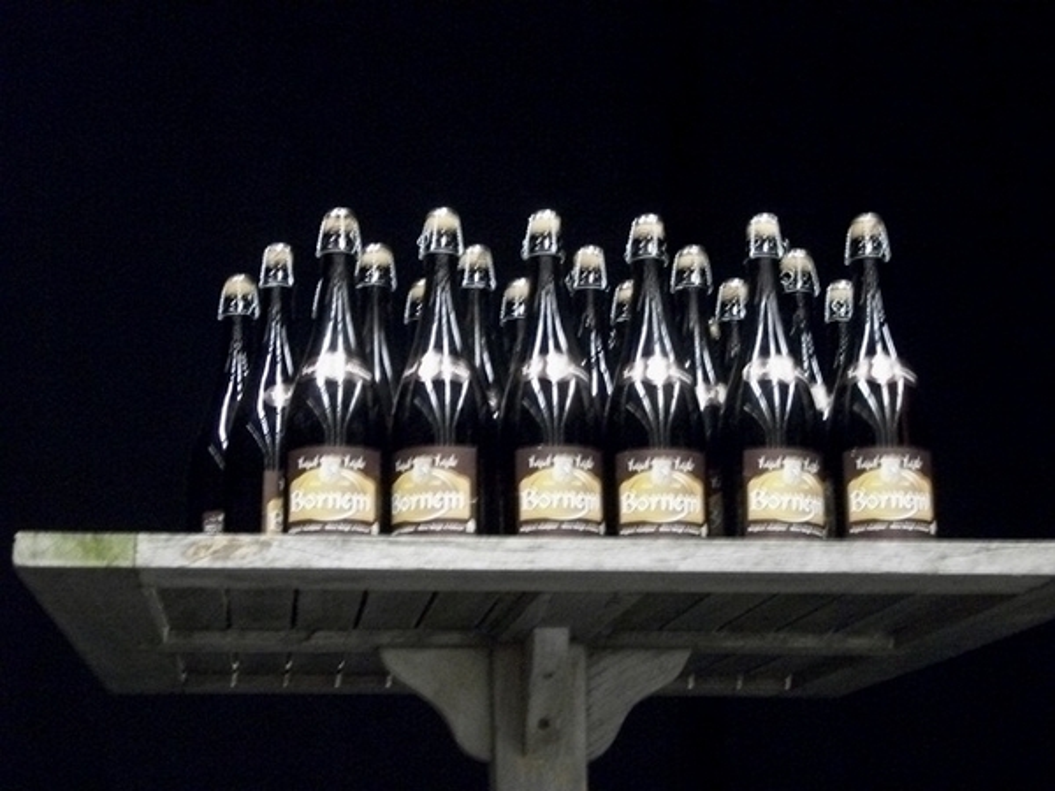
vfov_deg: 23.7
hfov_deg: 31.2
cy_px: 396
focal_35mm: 62
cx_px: 528
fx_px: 1890
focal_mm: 11
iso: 640
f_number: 4.1
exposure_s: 1/8
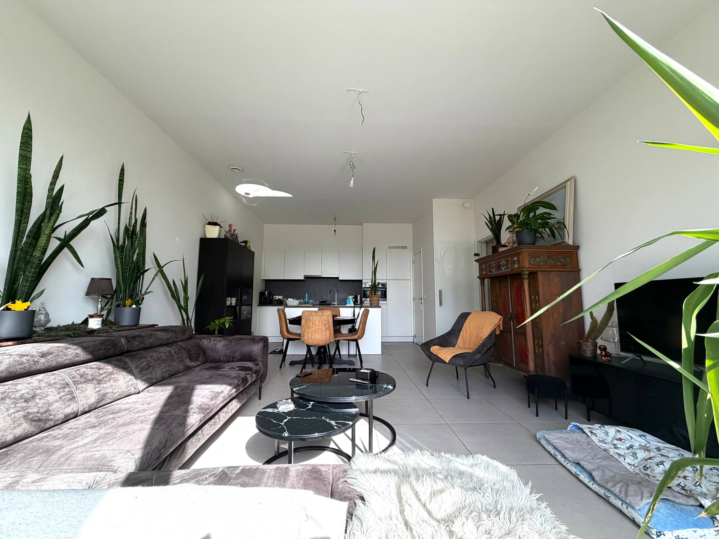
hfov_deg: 102.1
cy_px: 270
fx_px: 291
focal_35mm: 14
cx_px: 360
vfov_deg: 85.7
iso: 64
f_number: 2.2
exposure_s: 1/146
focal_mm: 2.22
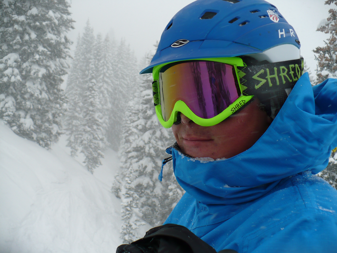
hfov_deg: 50.1
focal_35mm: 37
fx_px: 360
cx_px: 168
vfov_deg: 38.7
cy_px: 126
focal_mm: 6.1
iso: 100
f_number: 2.8
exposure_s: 1/320
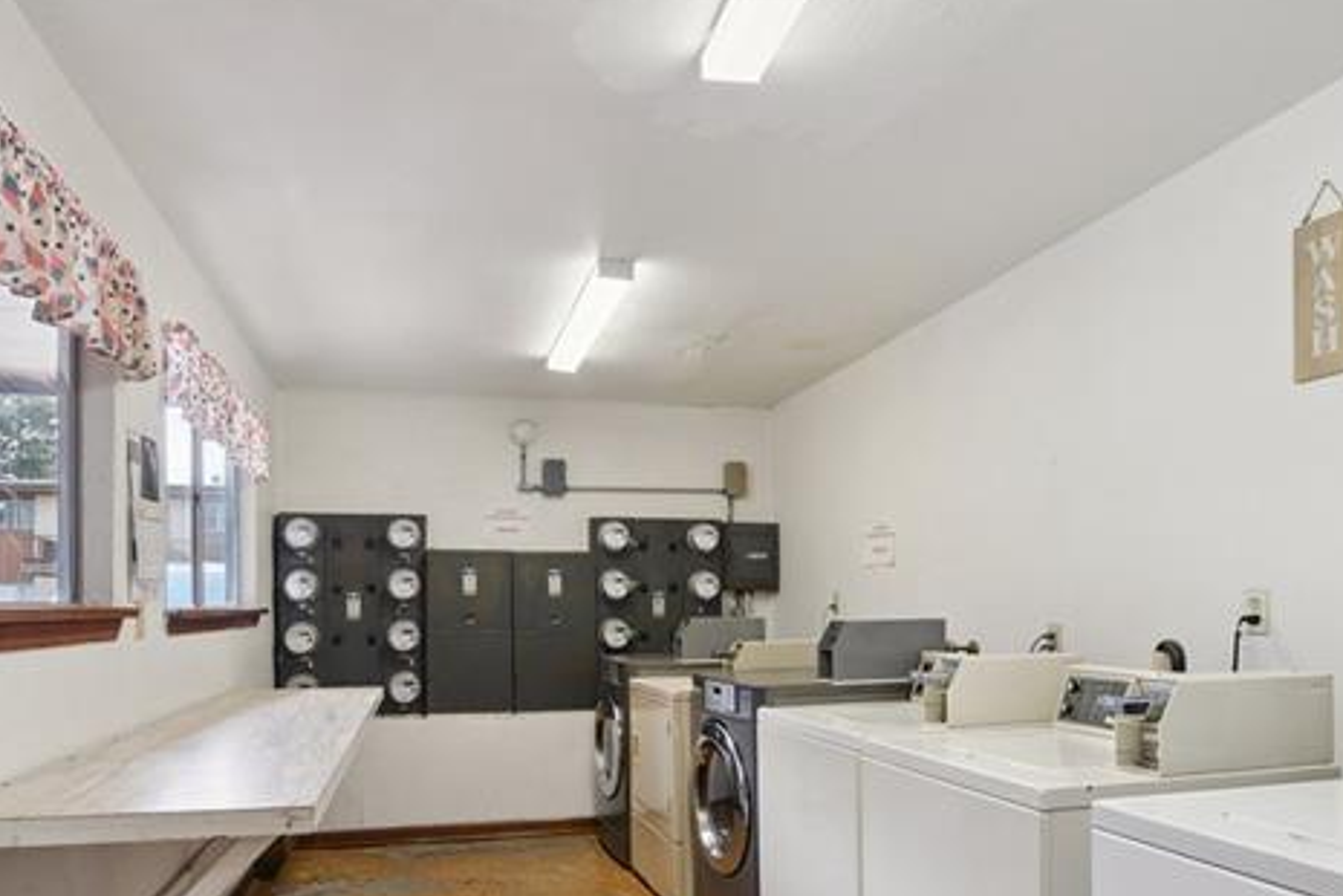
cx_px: 641
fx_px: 821
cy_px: 595
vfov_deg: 56.0
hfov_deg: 78.5
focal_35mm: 22
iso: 400
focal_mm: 16
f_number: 13
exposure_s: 1/13
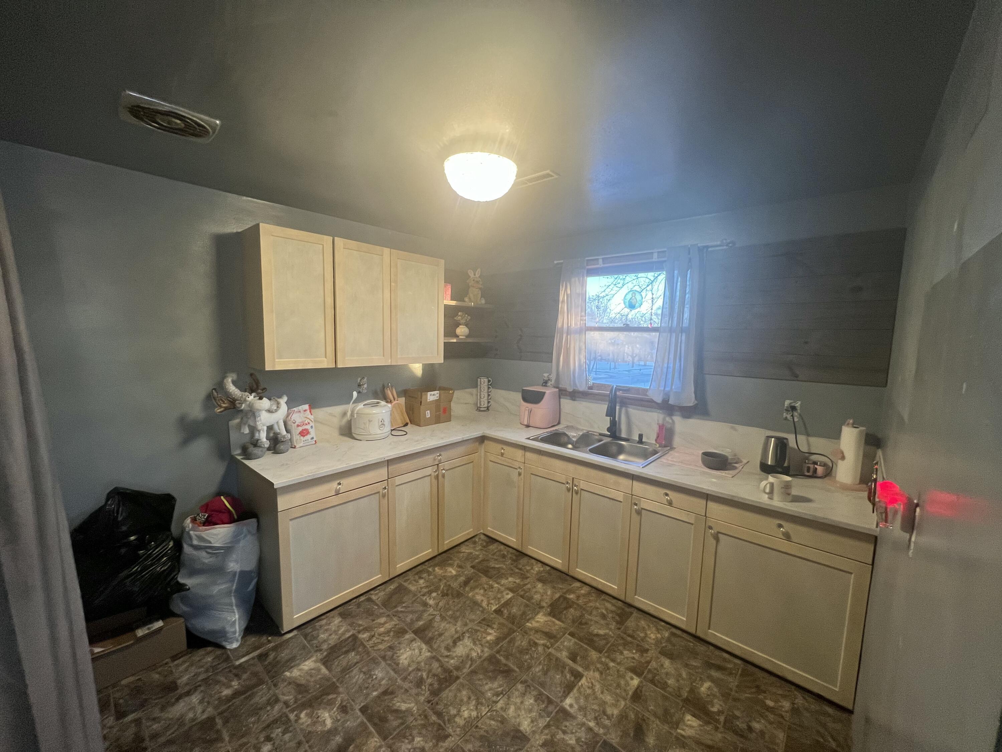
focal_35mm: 13
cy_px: 376
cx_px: 501
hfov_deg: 106.2
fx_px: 376
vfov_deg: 89.9
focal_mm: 1.57
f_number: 1.8
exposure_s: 1/120
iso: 250
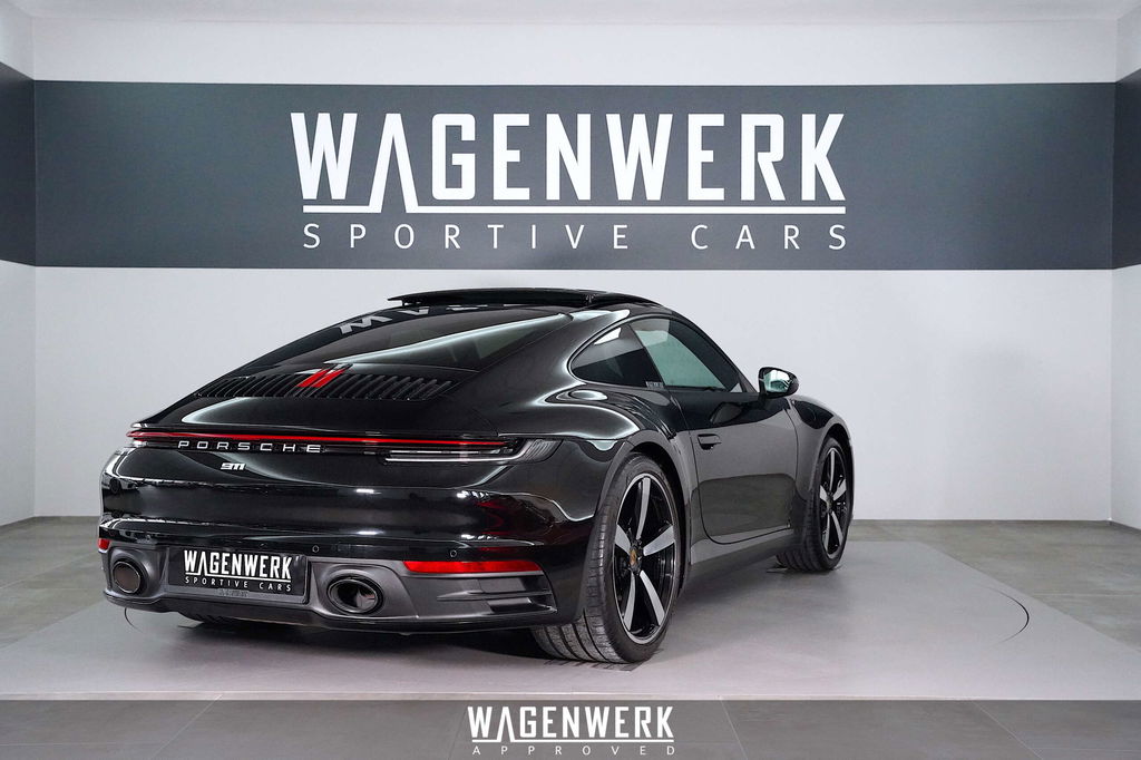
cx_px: 570
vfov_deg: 30.1
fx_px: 1413
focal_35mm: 45
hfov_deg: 44.0
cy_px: 380
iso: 12800
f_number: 5.6
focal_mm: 44.6
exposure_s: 1/15
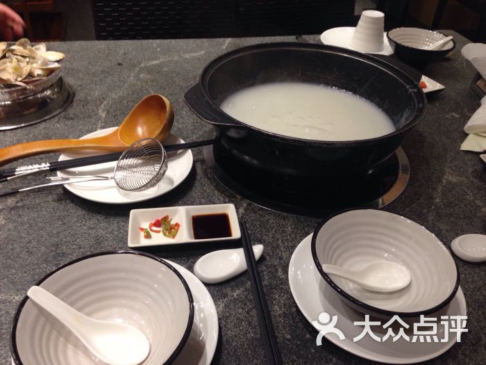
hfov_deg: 55.4
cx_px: 243
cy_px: 182
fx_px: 463
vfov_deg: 42.9
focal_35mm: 33
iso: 100
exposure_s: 1/20
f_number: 2.4
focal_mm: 4.12
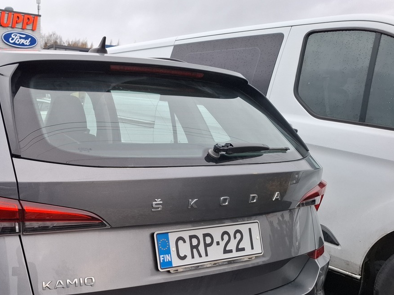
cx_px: 78
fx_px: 433
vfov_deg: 36.6
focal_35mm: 38
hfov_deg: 46.4
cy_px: 228
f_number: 1.8
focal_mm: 5.54
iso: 100
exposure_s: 1/120
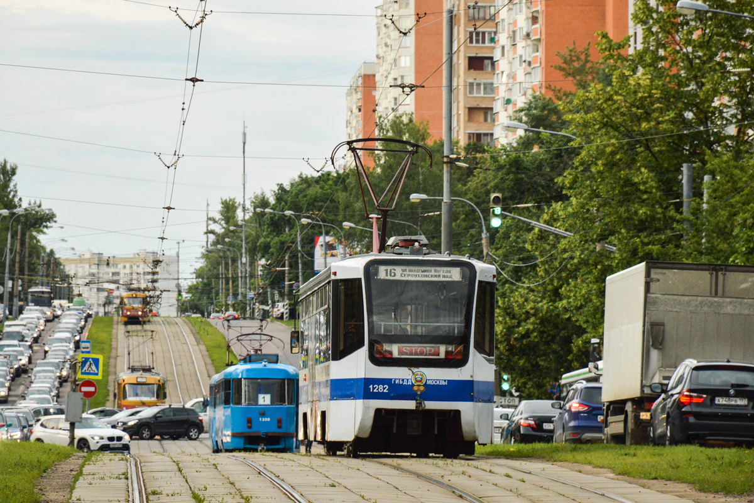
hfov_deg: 9.8
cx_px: 377
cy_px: 252
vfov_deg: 6.5
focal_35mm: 210
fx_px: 4398
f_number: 7.1
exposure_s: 1/400
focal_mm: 140
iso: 800
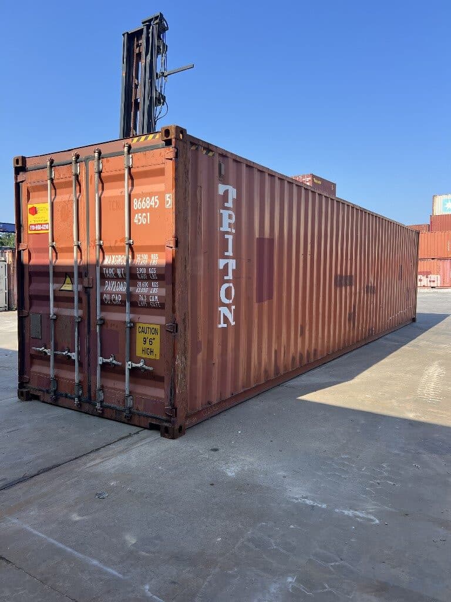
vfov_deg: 67.3
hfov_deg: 53.1
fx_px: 452
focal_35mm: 26
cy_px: 301
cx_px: 226
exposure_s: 1/1645
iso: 50
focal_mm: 5.7
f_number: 1.5
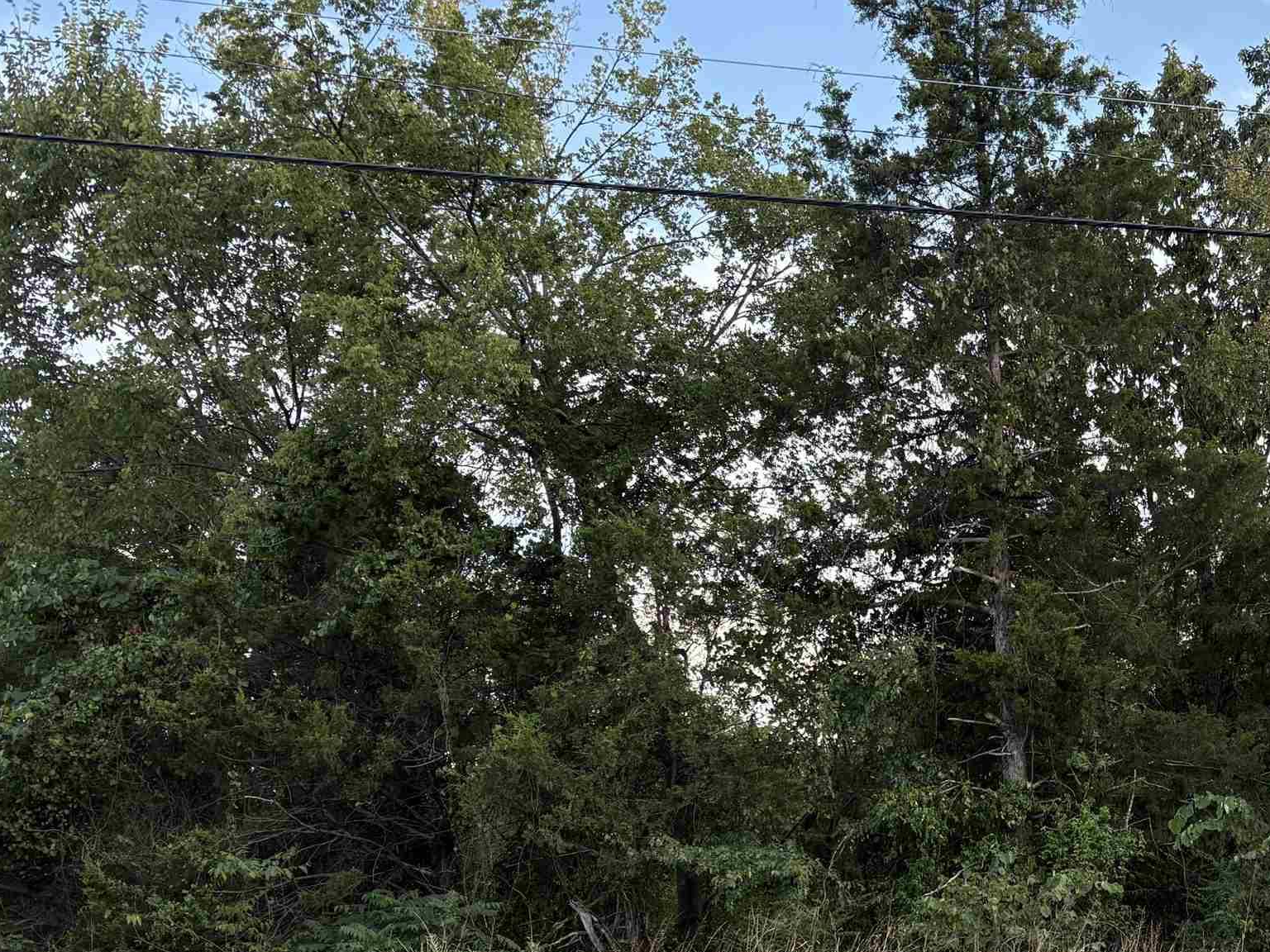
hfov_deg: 34.9
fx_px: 1908
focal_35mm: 52
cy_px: 793
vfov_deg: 27.4
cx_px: 1121
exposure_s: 1/229
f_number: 1.6
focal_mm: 5.96
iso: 80
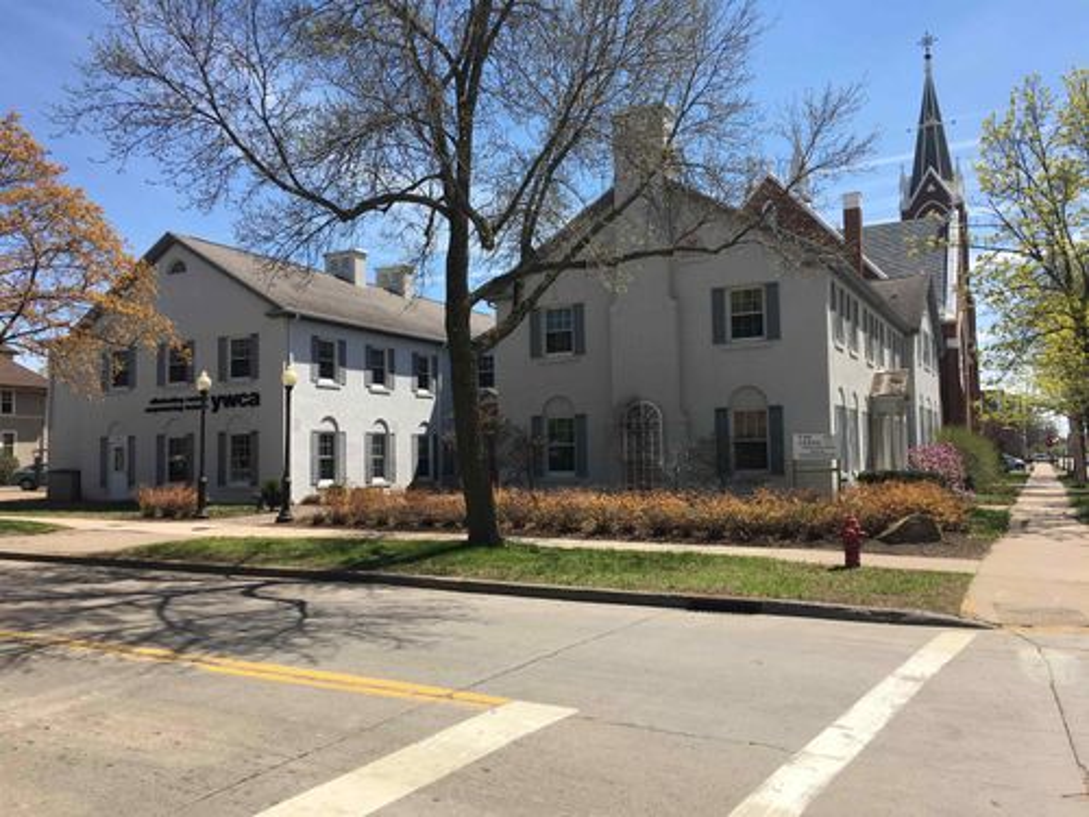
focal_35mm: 29
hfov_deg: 61.7
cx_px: 544
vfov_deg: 48.2
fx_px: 912
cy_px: 408
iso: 25
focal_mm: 4.15
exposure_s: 1/1326
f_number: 2.2
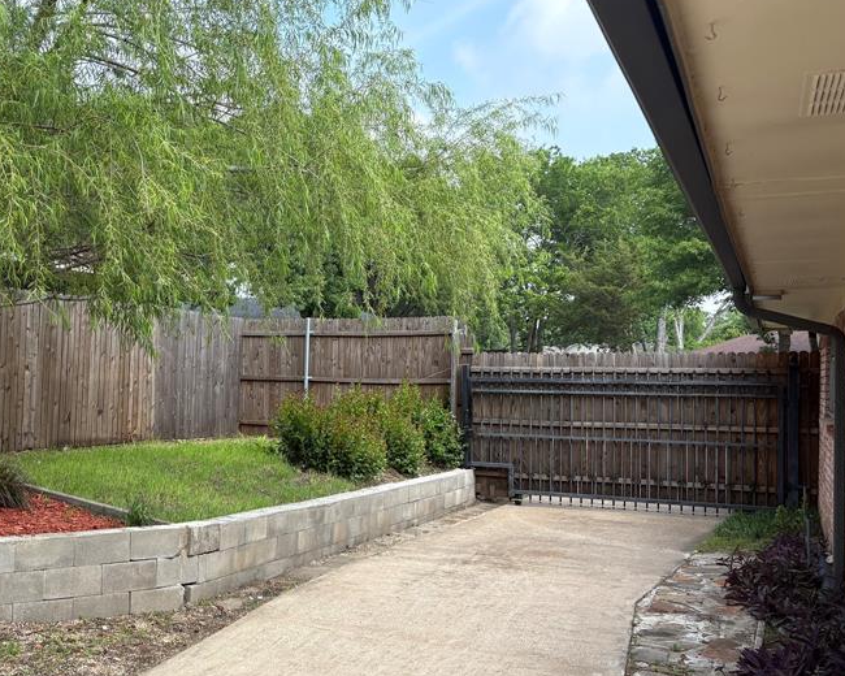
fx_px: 1000
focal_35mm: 40
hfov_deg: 44.0
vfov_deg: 37.3
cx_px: 195
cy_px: 358
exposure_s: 1/1217
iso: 50
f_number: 1.6
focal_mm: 5.96
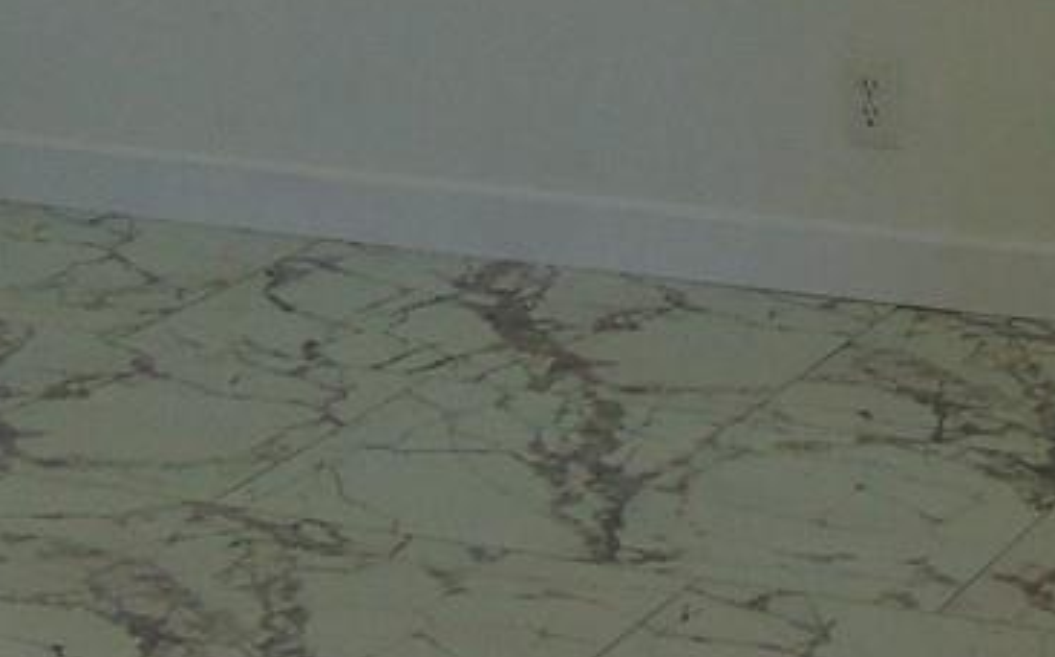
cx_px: 1081
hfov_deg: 17.5
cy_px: -58
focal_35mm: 116
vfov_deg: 11.1
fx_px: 3332
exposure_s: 1/50
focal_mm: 4.5
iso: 80
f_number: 3
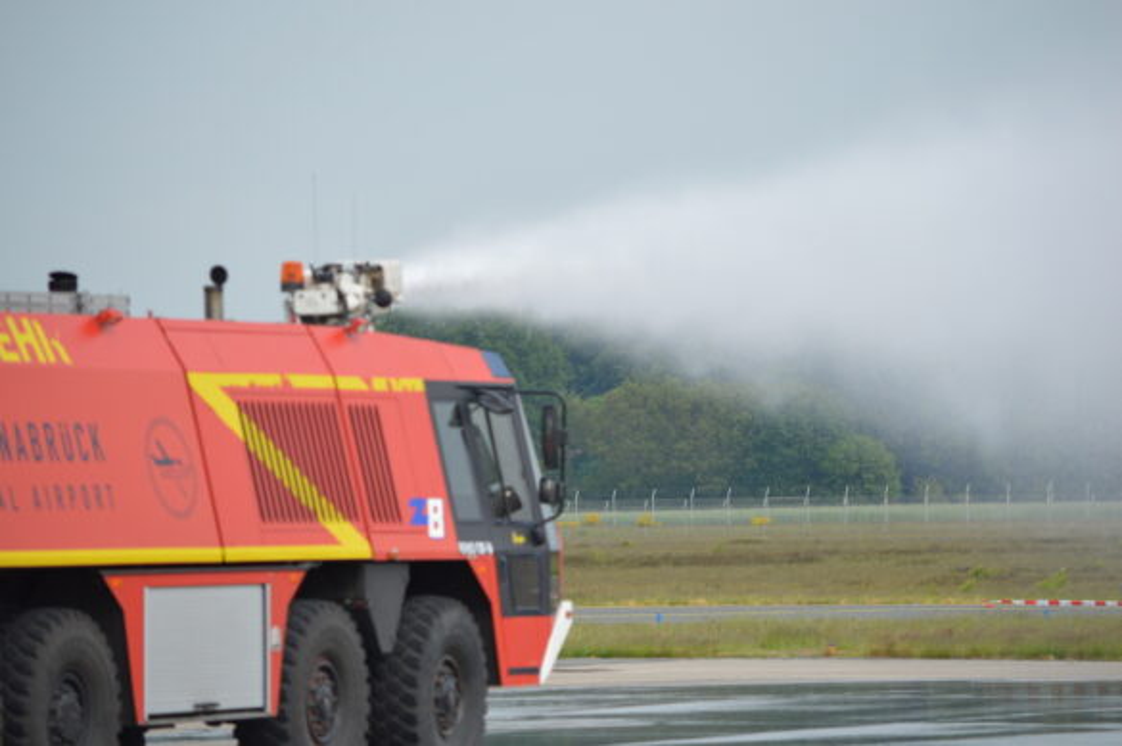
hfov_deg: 7.0
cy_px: 373
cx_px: 561
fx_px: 9108
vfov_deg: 4.7
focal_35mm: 292
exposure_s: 1/1250
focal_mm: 195
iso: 400
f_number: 5.6
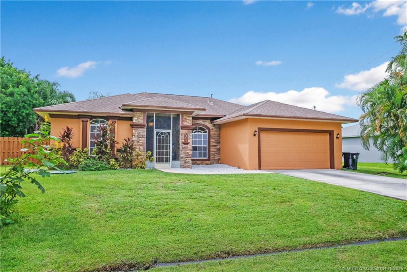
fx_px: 283
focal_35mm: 25
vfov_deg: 51.3
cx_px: 204
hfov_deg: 71.5
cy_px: 136
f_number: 8
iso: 2000
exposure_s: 1/4000
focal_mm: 25
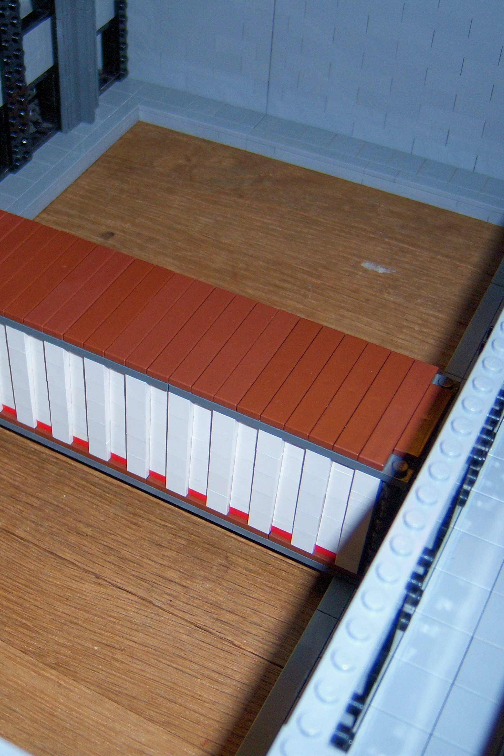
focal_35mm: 50
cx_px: 71
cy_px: 378
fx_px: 1050
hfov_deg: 26.3
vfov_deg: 39.6
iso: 80
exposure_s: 1/60
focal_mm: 7.5
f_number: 2.8
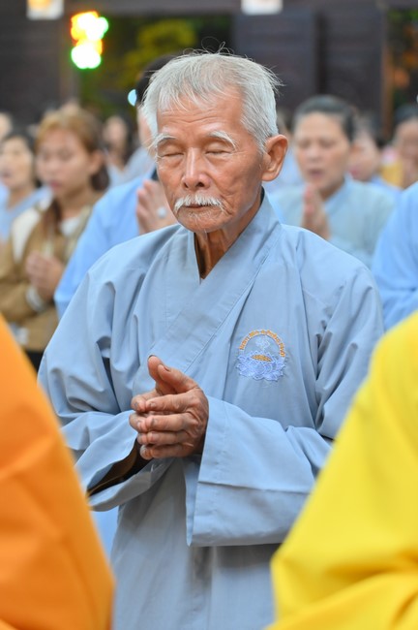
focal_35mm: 120
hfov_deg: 11.4
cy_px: 315
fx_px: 2094
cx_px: 209
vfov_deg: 17.1
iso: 1600
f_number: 4.5
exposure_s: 1/60
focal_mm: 120
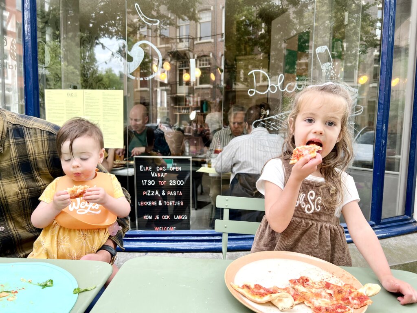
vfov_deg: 53.1
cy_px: 156
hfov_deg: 67.3
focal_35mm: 26
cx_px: 208
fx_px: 313
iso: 40
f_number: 1.5
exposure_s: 1/121
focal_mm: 5.7
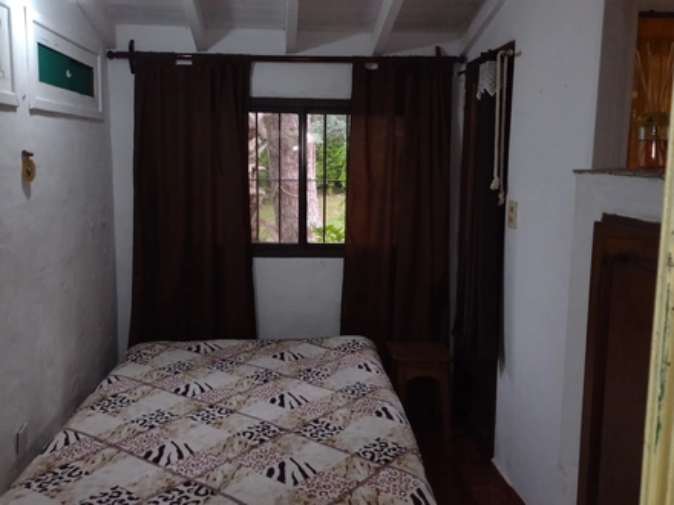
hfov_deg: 65.3
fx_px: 526
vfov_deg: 51.4
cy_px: 252
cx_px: 337
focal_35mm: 27
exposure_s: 1/50
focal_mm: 4.71
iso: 166
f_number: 1.7
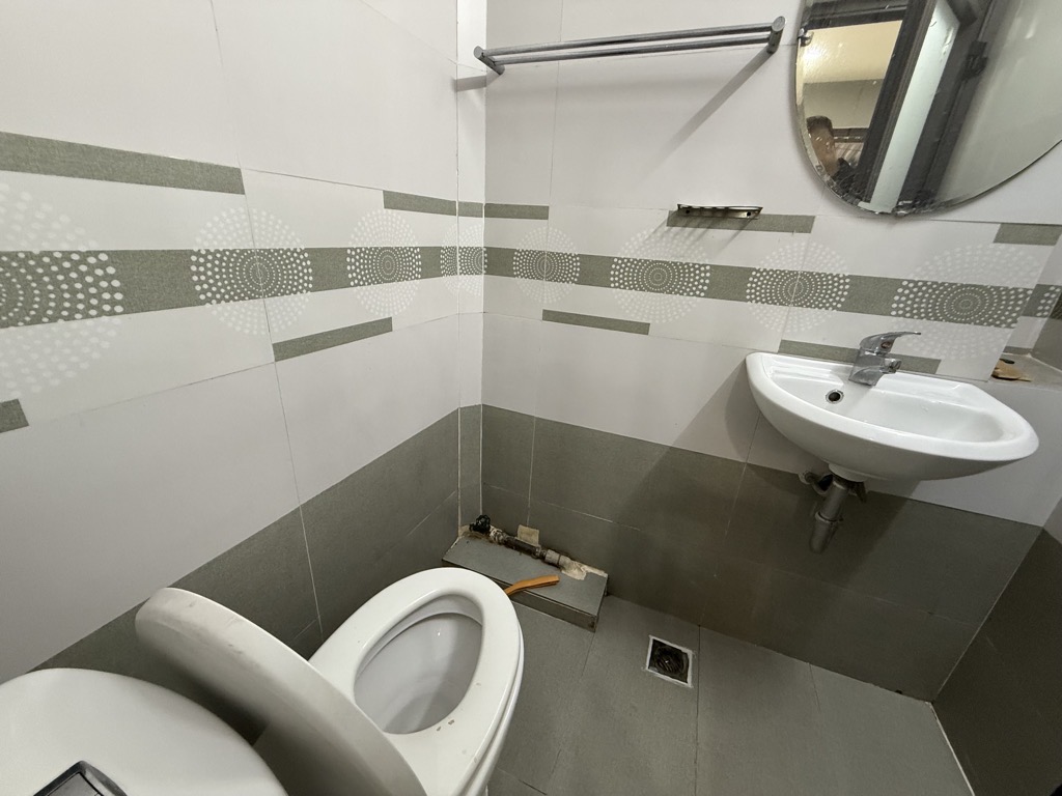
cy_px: 398
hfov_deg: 102.1
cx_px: 531
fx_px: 430
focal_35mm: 14
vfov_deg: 85.7
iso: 400
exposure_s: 1/50
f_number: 2.2
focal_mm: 2.22
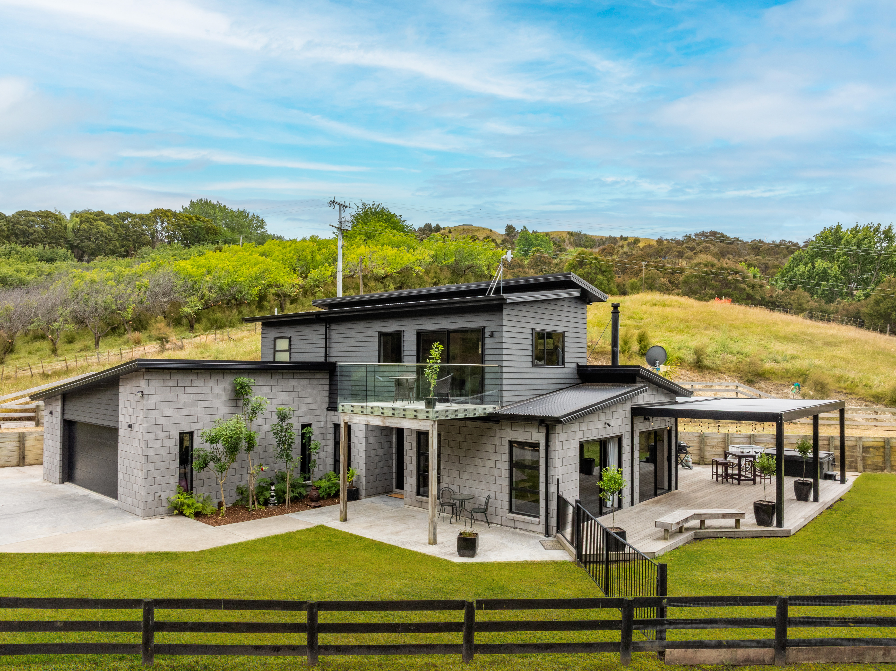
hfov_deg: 71.6
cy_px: 336
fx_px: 621
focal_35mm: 24
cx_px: 448
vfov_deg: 56.8
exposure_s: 1/100
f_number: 11
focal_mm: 12.29
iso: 100
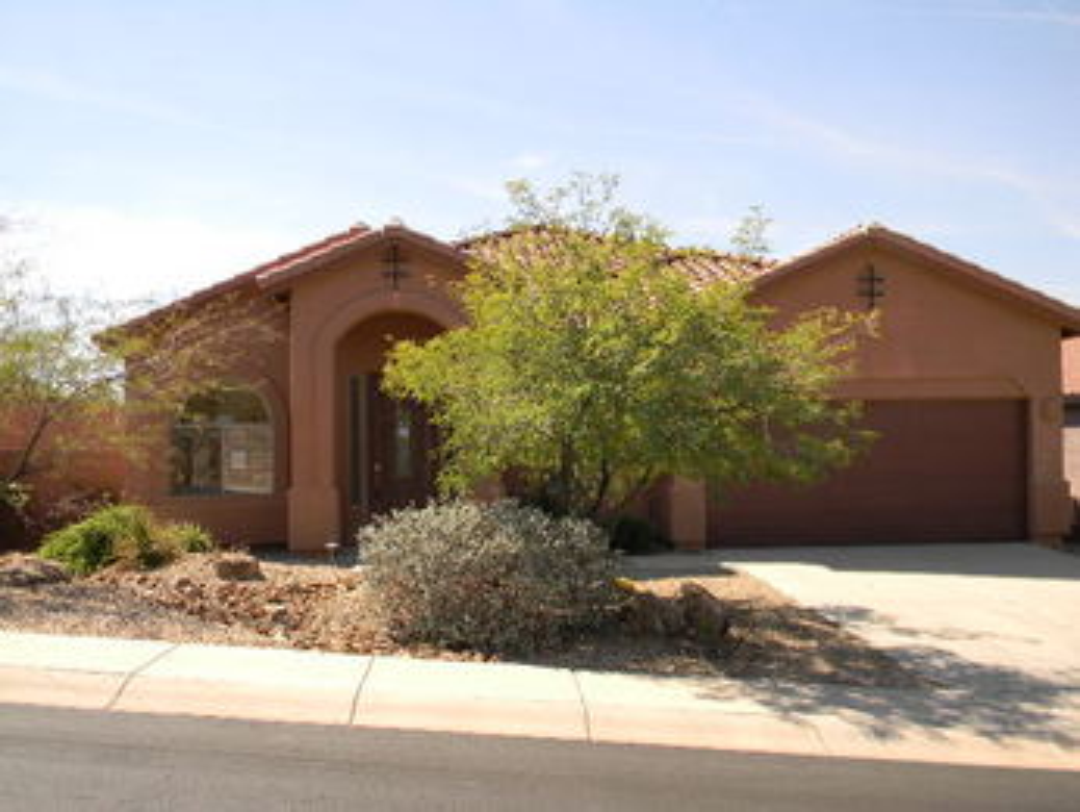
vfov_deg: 39.7
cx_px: 540
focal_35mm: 36
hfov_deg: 51.3
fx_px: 1124
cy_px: 406
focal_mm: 6.4
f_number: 3.7
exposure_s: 1/540
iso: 80
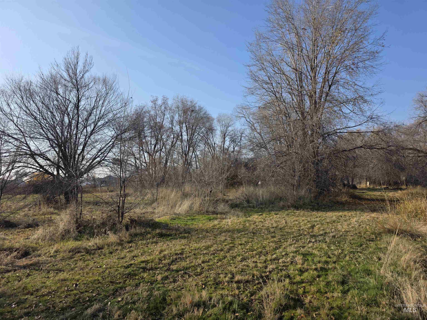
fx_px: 284
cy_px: 160
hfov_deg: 73.9
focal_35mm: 23
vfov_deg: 58.9
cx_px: 214
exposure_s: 1/4650
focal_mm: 6.3
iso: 80
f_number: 1.7
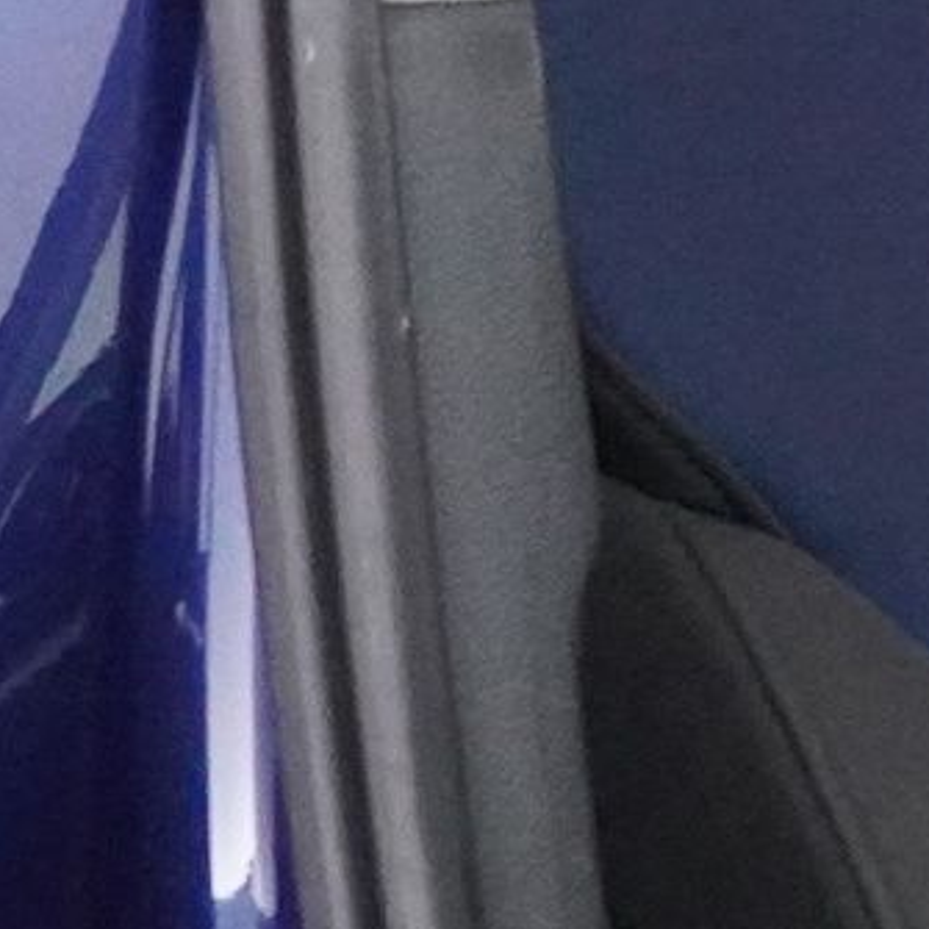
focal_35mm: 152
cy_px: 642
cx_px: 2751
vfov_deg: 11.5
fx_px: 4615
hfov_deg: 9.3
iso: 6400
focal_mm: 16
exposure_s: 1/80
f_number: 3.5
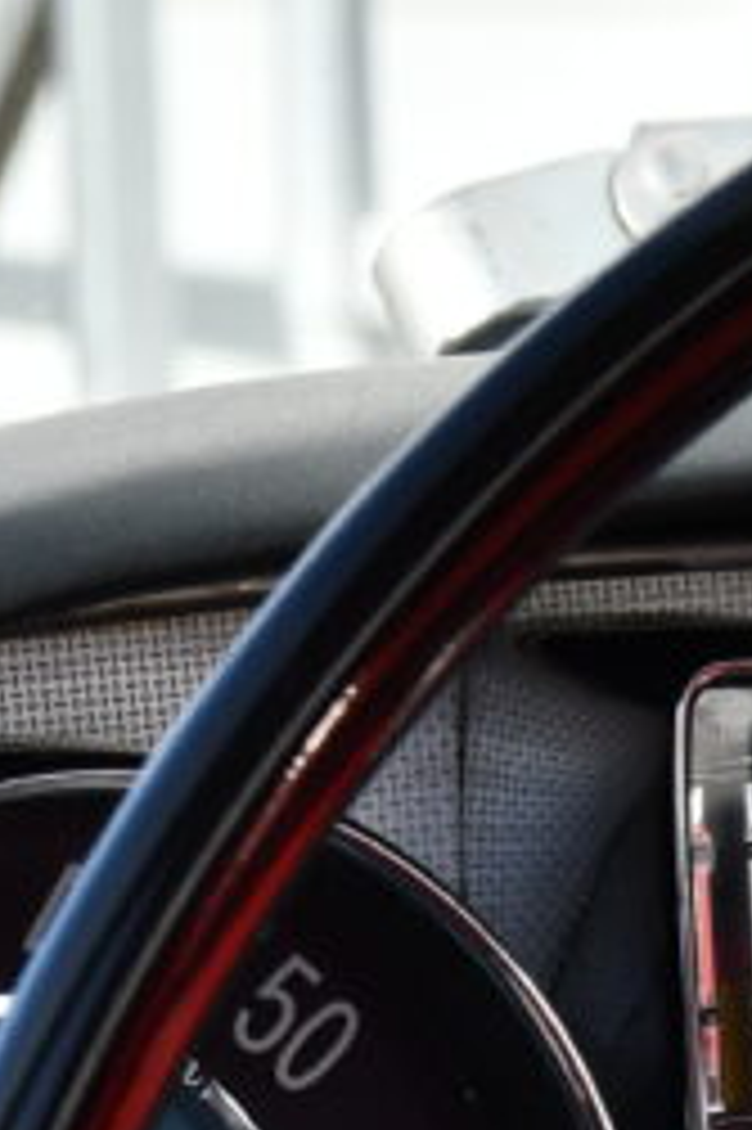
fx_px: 9506
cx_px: 1027
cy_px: 2373
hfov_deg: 4.5
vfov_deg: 6.6
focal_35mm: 303
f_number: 9
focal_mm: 44
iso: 250
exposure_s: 1/320
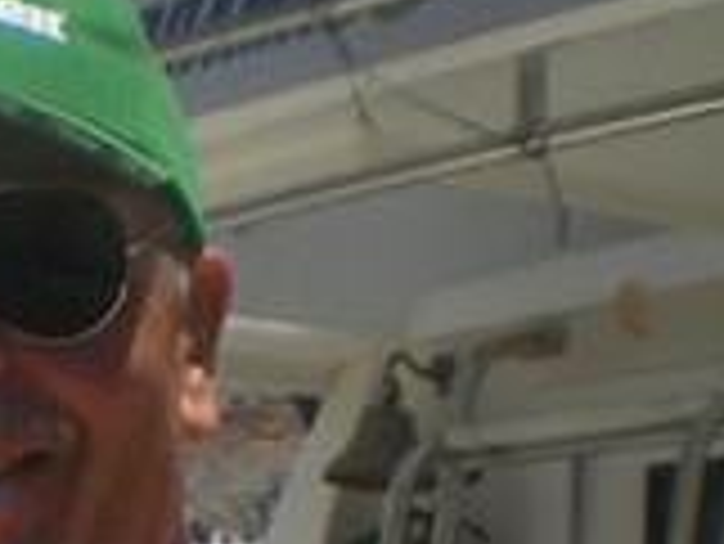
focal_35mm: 141
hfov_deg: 13.2
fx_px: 2951
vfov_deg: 10.0
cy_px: 962
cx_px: -360
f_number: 4.6
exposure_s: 1/500
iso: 50
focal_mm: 6.3
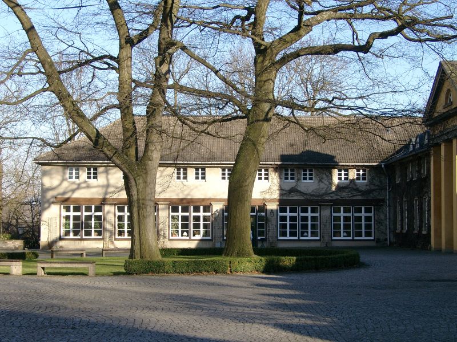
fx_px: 911
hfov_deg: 28.2
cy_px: 171
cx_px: 228
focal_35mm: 69
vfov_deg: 21.3
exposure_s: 1/280
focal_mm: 14.22
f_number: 4
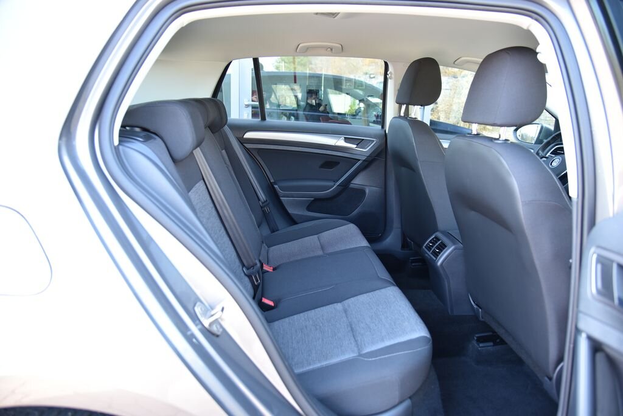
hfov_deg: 73.7
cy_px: 208
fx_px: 416
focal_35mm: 24
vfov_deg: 53.2
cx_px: 312
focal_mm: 24
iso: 500
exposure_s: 1/50
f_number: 4
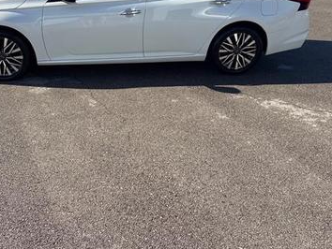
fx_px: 355
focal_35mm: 37
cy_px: 104
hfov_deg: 49.6
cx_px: 125
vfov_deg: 38.6
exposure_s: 1/2364
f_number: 1.6
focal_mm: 5.96
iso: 50
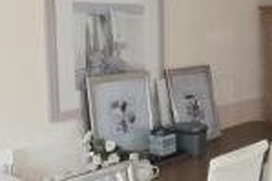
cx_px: 242
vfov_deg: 25.3
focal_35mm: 53
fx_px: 400
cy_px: 54
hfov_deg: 35.5
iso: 250
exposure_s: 1/30
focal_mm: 2.2
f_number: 1.9
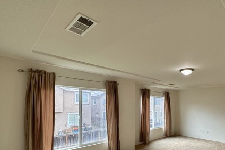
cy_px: 106
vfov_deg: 55.3
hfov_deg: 76.9
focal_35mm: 22
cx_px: 143
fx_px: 137
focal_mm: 2.22
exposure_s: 1/120
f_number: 2.2
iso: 64
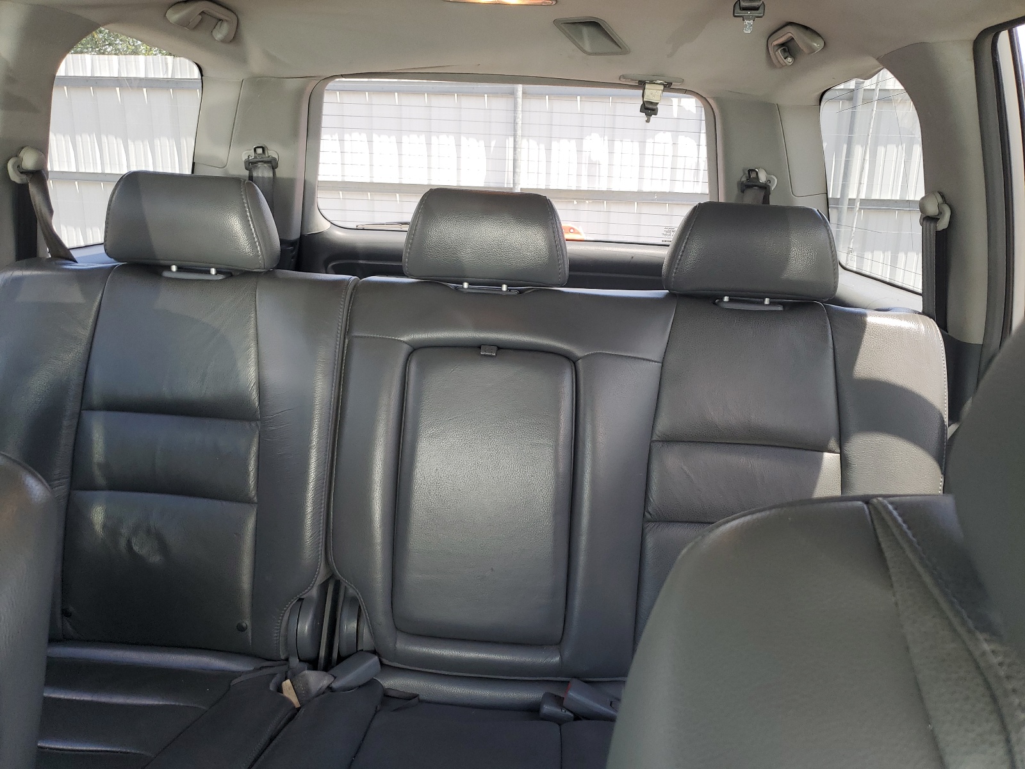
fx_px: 770
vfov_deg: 53.1
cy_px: 384
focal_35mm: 26
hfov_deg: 67.3
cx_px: 512
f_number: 1.5
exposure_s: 1/152
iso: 50
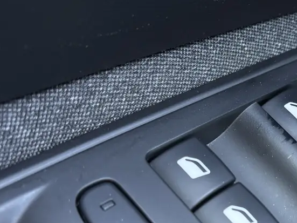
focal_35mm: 68
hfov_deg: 27.1
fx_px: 583
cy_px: 131
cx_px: 293
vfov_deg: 21.6
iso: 125
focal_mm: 5.96
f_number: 1.6
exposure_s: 1/60
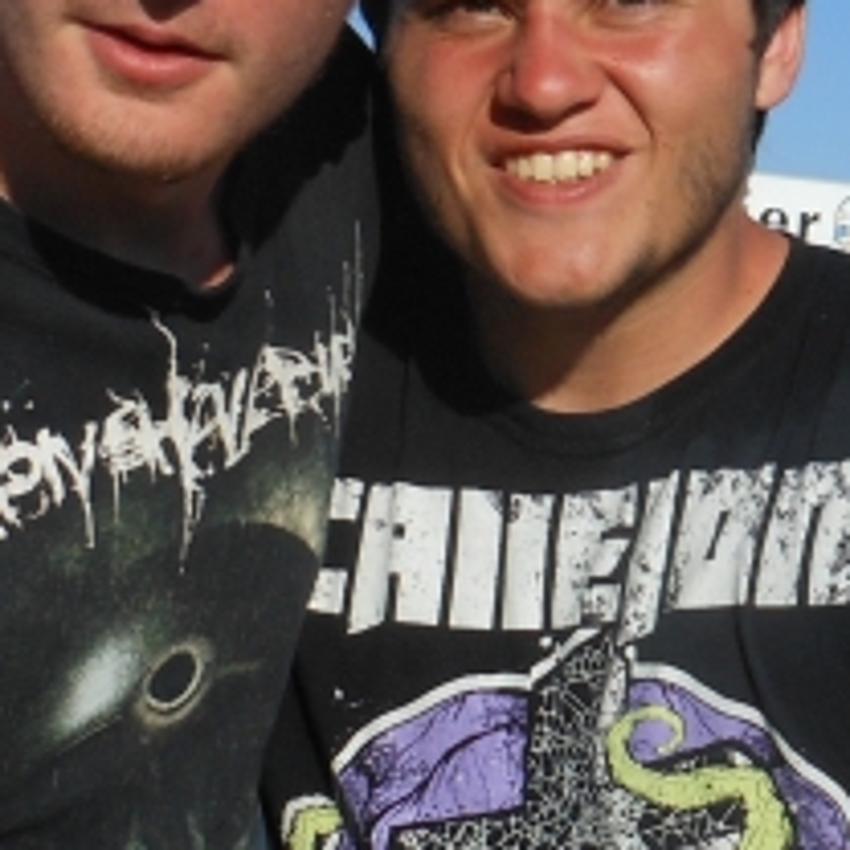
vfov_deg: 17.2
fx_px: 2806
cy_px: 329
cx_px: 417
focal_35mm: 101
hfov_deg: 17.2
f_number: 3.2
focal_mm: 4.5
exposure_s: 1/1500
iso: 80
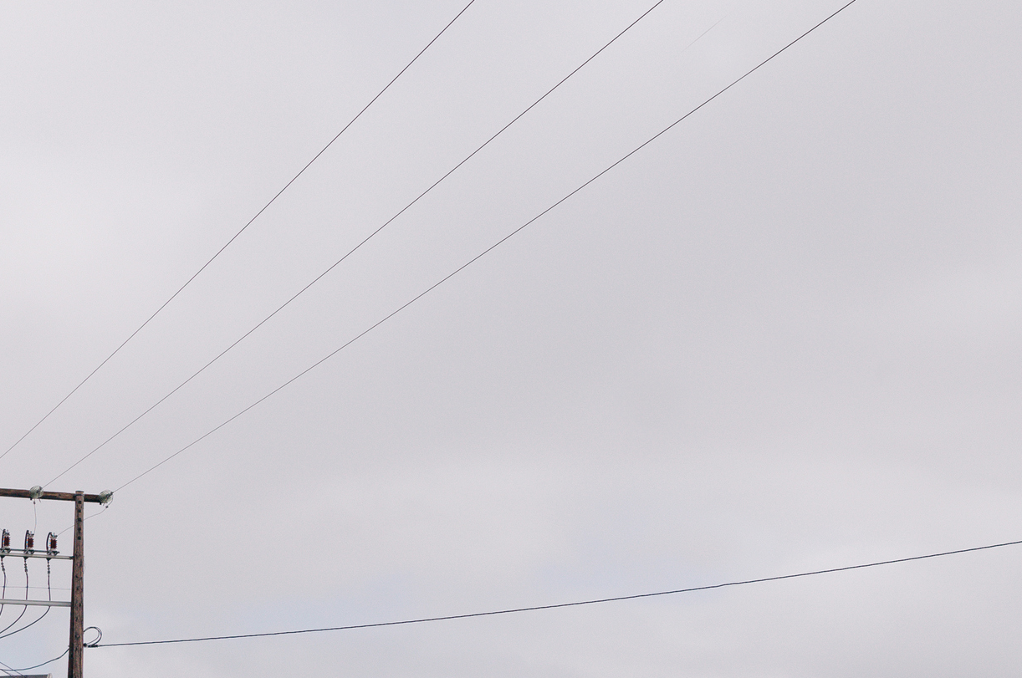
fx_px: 1871
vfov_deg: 20.4
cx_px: 459
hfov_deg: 30.5
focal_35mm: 66
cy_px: 477
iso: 200
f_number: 5.6
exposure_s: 1/1250
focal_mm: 28
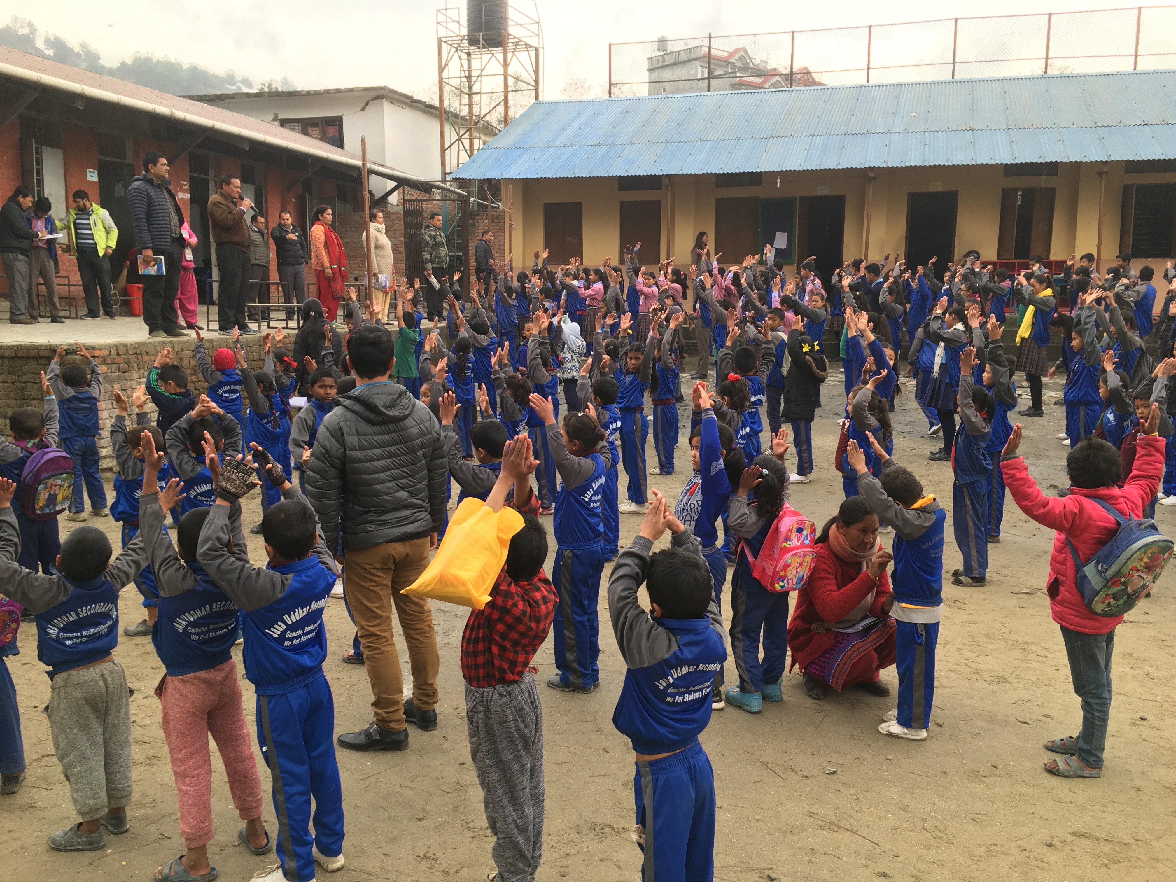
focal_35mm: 29
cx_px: 588
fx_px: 985
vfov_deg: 48.2
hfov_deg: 61.7
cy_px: 441
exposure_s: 1/107
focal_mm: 4.15
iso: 25
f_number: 2.2
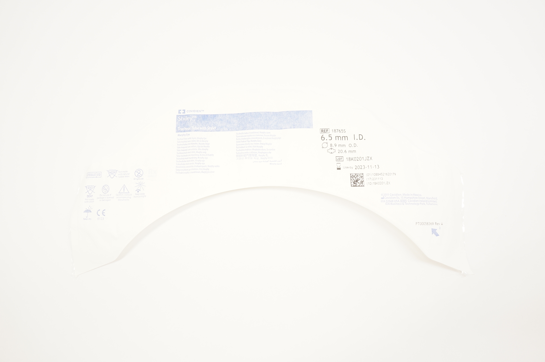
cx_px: 272
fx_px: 408
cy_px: 181
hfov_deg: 67.4
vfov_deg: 47.8
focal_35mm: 27
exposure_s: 1/60
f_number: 5
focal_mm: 18
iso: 400
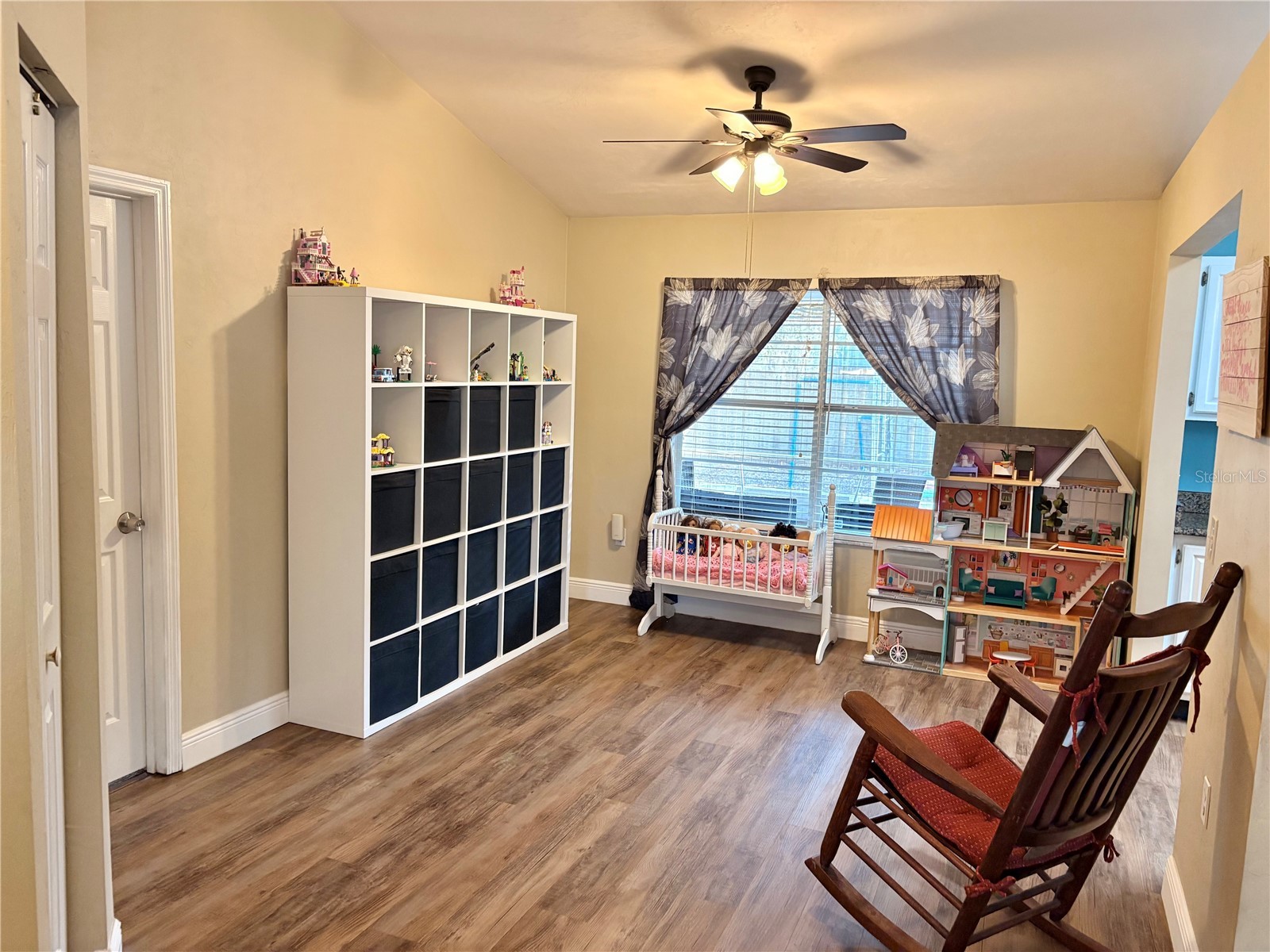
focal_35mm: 26
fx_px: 954
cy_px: 476
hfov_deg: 67.3
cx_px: 635
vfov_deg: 53.1
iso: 250
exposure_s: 1/60
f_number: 1.6
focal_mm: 5.96
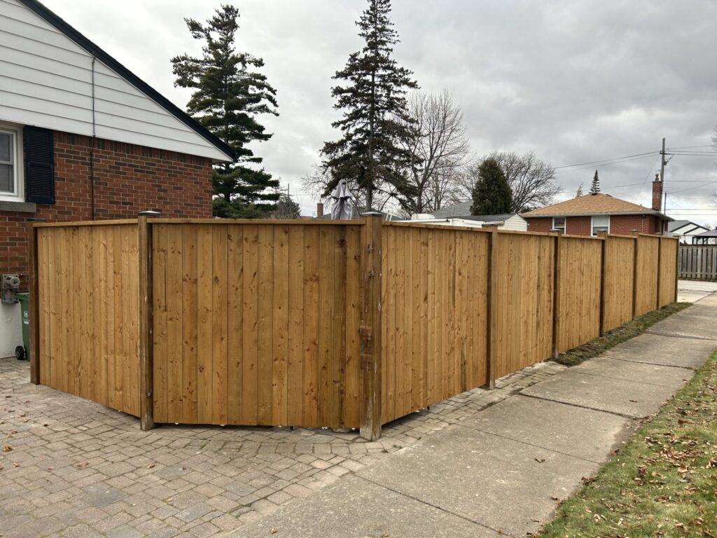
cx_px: 358
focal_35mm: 26
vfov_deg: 53.1
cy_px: 269
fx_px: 539
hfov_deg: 67.3
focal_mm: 5.7
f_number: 1.5
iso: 50
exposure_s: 1/614
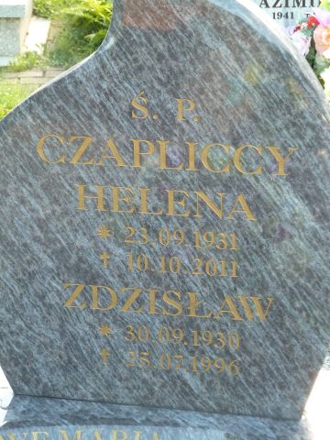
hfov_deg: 12.5
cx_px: 165
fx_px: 1513
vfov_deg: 16.6
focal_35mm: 119
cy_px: 220
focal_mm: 19.5
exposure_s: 1/50
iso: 200
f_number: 4.4
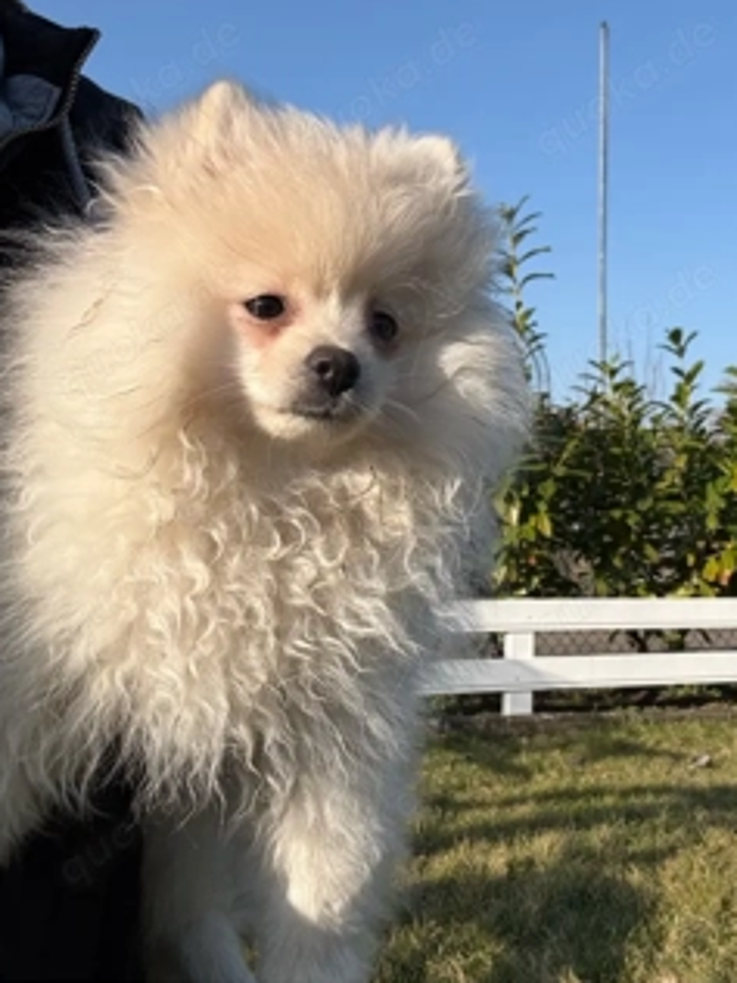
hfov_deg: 37.5
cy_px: 364
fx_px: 1079
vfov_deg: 48.5
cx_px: 454
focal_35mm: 38
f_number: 1.9
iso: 25
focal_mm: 2.69
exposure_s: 1/1316
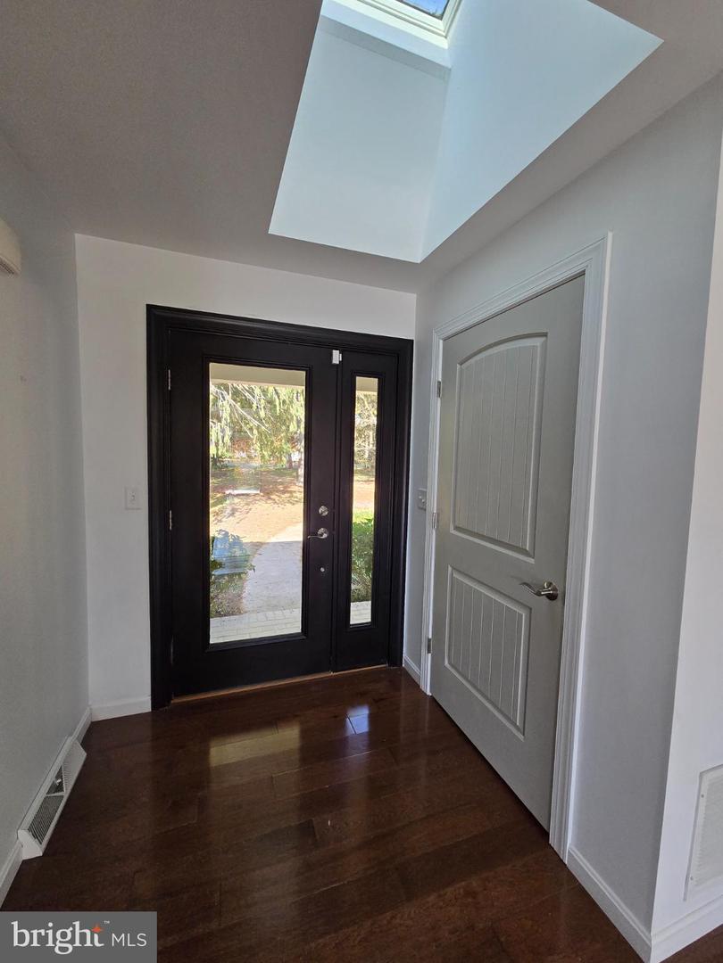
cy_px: 482
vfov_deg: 106.2
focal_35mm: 13
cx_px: 362
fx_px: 362
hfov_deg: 89.9
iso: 200
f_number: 2.2
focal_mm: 2.2
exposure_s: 1/359
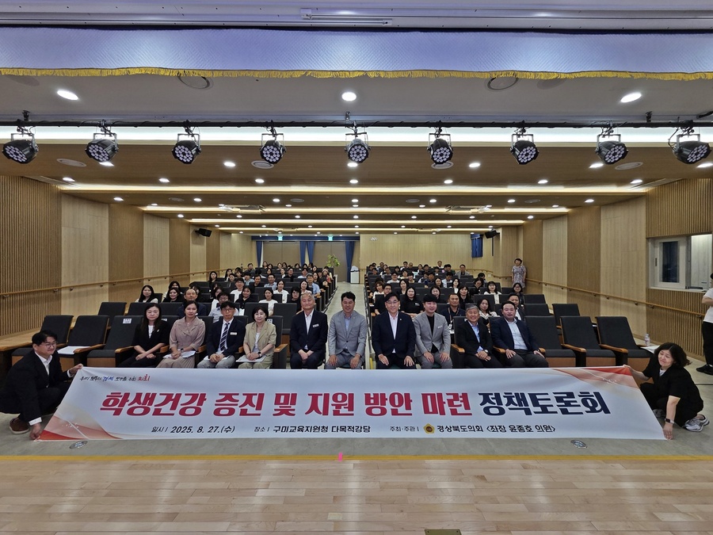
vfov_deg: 89.9
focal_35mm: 13
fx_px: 268
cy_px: 268
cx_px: 356
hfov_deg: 106.2
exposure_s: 1/120
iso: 80
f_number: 2.2
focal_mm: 2.2
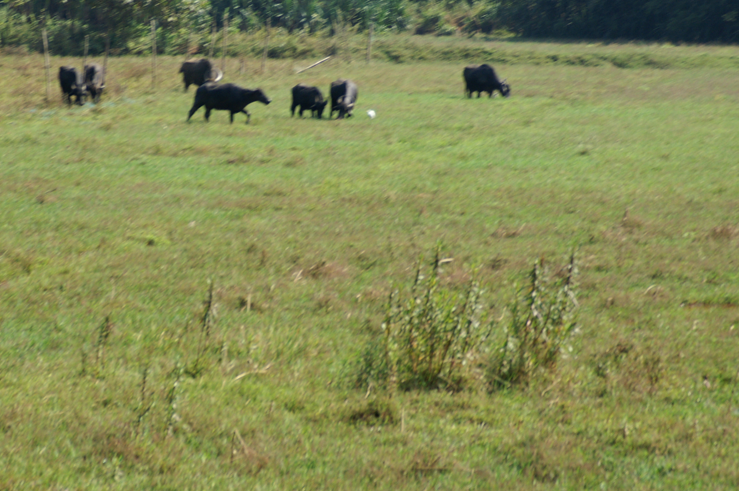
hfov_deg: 9.6
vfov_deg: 6.4
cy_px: 149
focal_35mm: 215
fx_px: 4409
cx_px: 299
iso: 200
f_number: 6.3
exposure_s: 1/640
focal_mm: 100
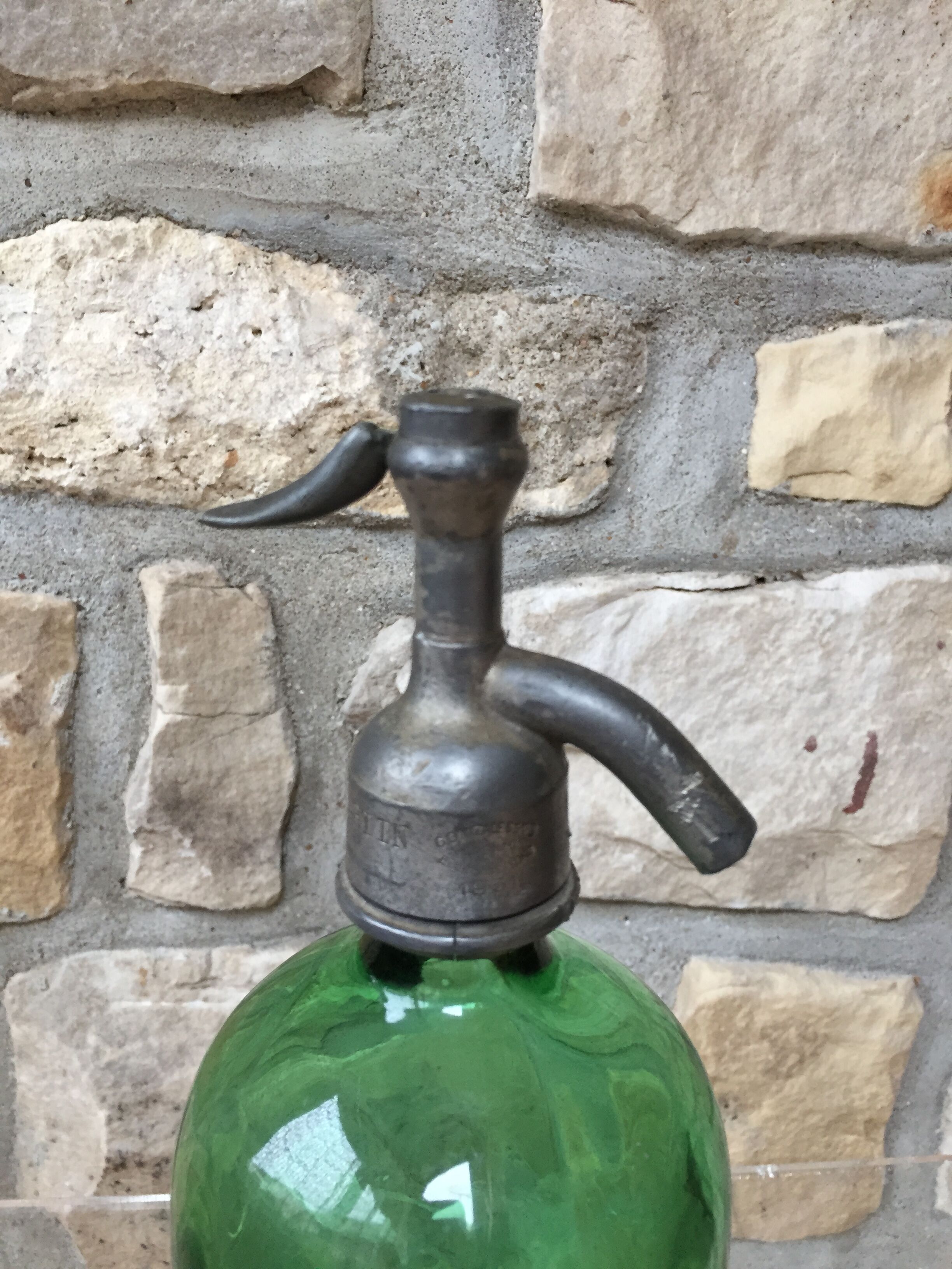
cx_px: 476
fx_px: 1063
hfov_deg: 48.2
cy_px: 634
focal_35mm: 29
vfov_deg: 61.7
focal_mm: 4.15
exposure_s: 1/30
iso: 125
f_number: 2.2
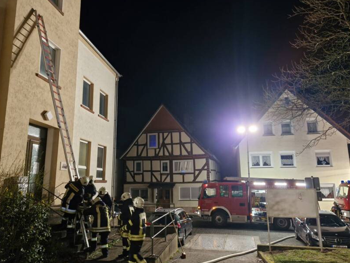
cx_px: 178
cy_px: 138
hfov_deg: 69.4
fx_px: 253
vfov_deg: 54.9
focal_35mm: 25
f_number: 1.8
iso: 500
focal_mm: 5.54
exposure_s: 1/25
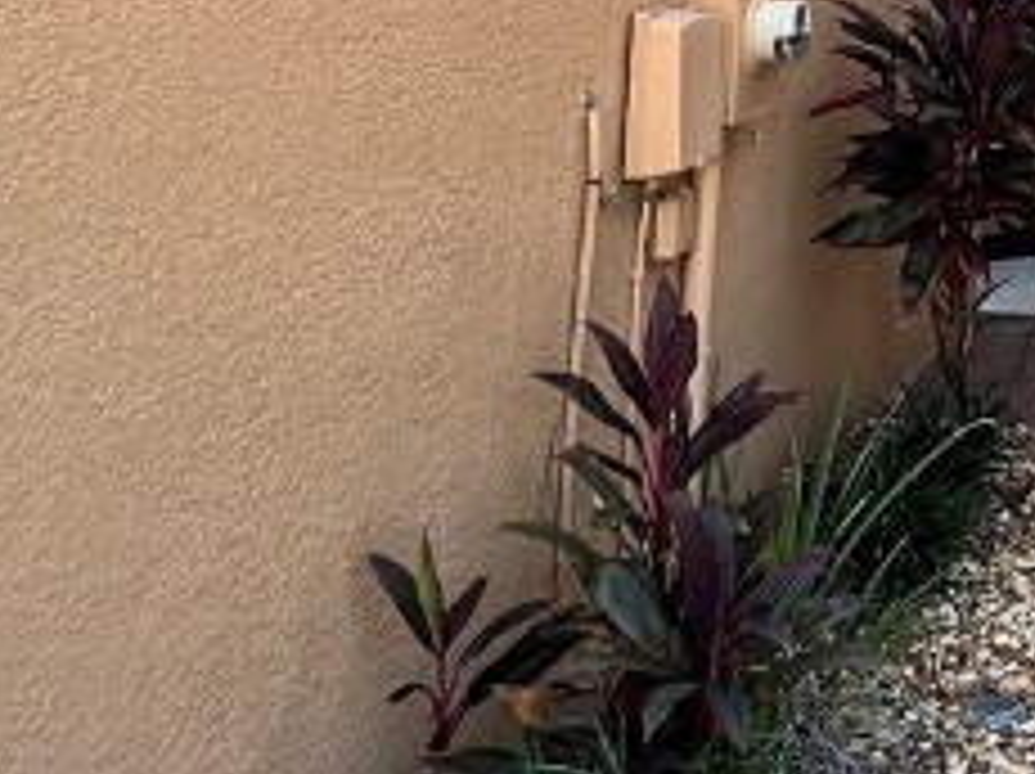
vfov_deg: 22.3
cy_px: -266
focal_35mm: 58
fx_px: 1732
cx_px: 1494
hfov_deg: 25.9
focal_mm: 1.57
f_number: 1.8
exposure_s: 1/133
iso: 32
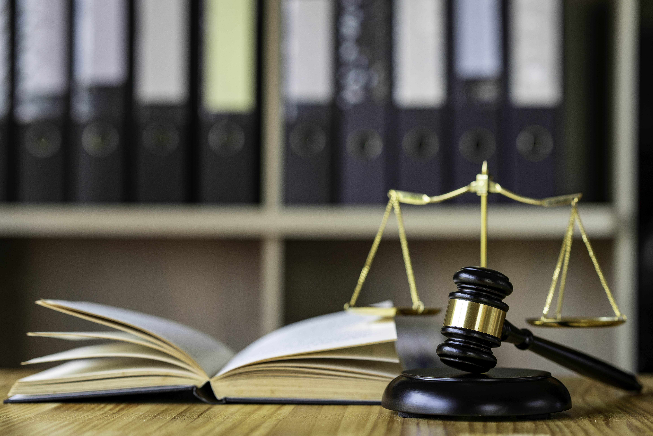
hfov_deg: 23.9
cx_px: 326
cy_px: 218
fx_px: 1542
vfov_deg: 16.1
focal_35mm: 85
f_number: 2.5
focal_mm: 85
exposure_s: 1/200
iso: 250
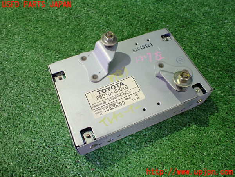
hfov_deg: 60.0
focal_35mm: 30
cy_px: 88
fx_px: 204
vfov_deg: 46.8
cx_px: 118
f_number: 2.3
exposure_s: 1/40
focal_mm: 5.4
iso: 800
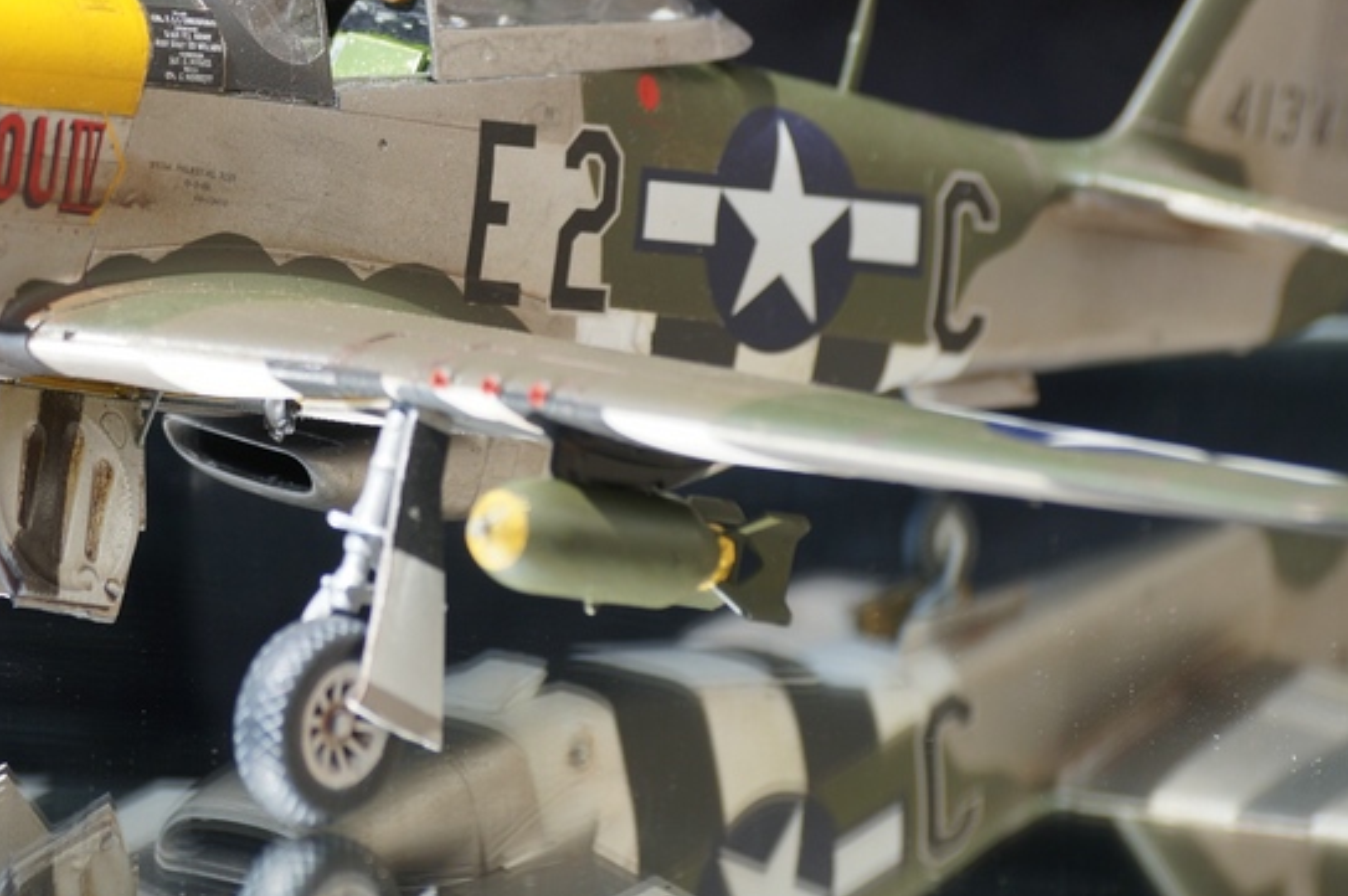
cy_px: 171
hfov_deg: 5.3
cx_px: 273
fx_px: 14478
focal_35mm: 387
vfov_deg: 3.5
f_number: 5.6
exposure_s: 1/320
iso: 100
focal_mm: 140
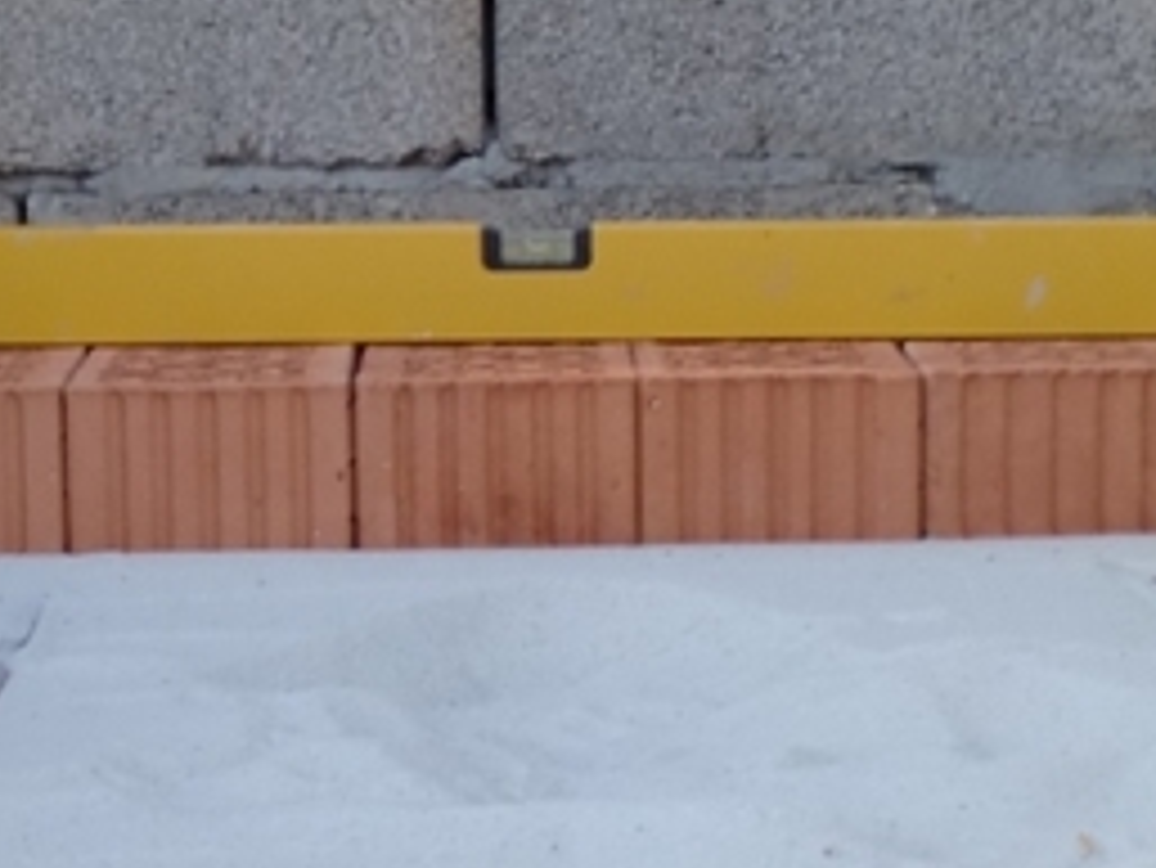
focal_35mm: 122
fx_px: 4076
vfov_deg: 12.2
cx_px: 574
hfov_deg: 16.1
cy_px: 479
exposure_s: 1/160
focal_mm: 6.3
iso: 64
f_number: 3.1
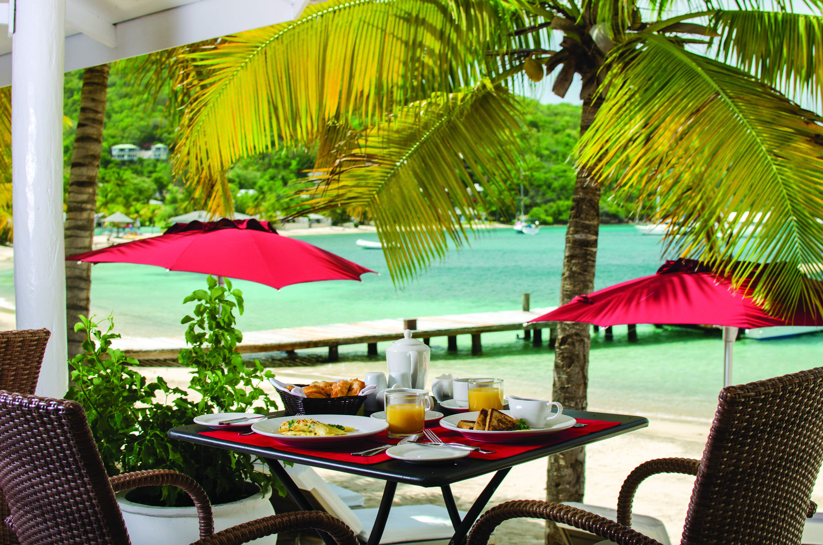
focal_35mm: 52
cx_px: 412
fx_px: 1198
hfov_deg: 37.9
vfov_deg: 25.6
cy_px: 272
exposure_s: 1/250
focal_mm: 35
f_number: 6.3
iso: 200
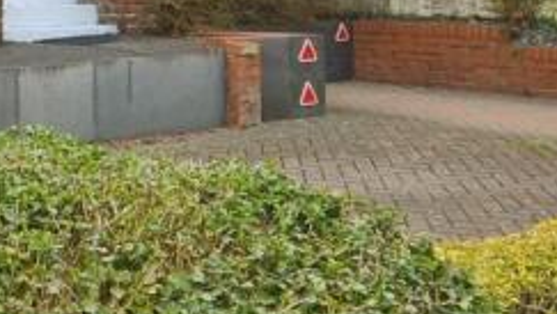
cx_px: -85
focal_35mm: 66
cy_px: -127
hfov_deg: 28.4
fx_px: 975
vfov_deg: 16.9
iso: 200
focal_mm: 10
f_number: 8
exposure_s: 1/250
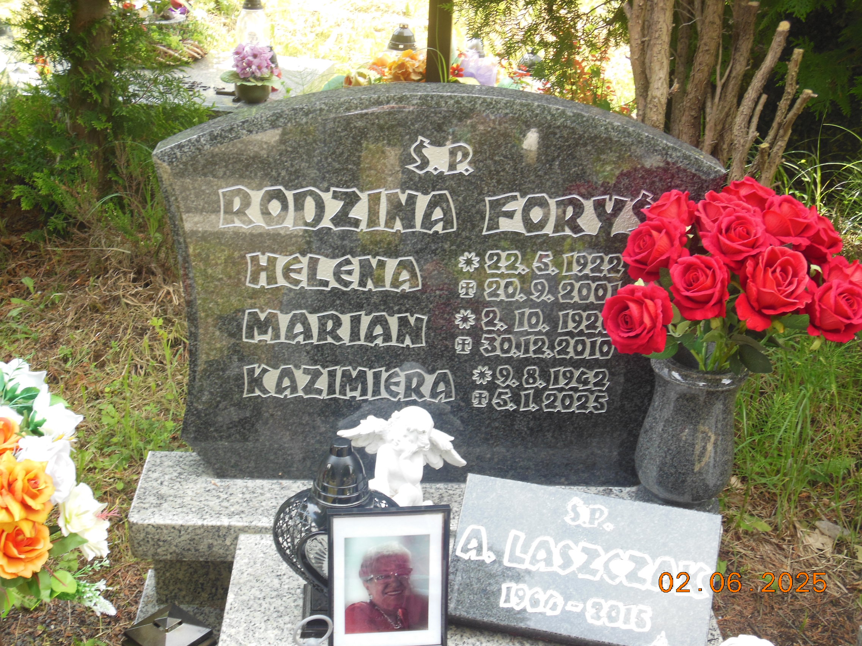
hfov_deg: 38.2
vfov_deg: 29.1
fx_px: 1245
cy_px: 323
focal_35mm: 50
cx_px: 431
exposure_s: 1/100
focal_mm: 8.9
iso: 125
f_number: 4
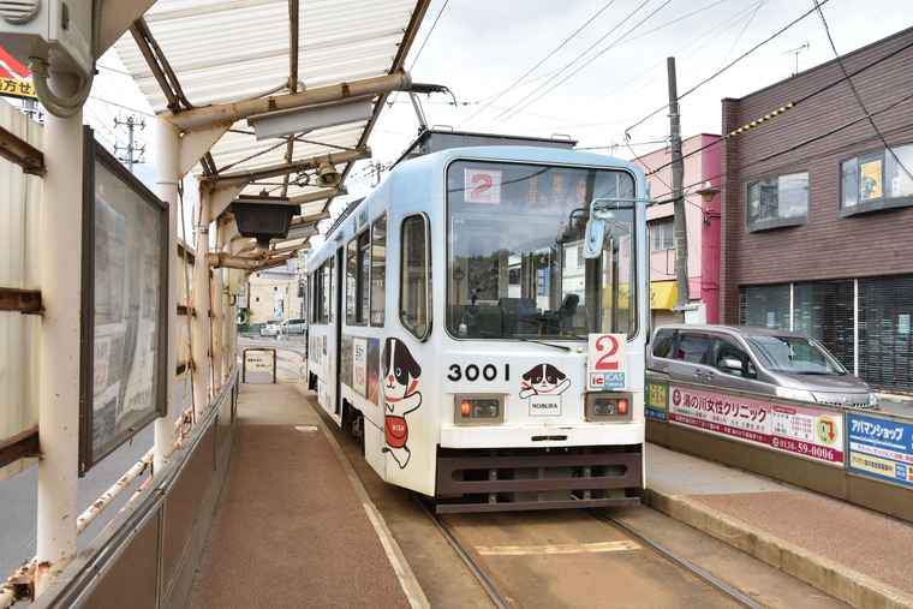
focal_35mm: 33
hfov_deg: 57.2
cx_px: 456
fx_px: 837
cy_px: 304
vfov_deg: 40.0
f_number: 6.3
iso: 100
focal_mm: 22
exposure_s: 1/160
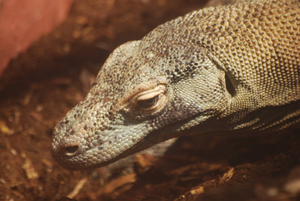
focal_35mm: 450
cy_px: 100
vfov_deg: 3.1
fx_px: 3754
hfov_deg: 4.6
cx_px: 150
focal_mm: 300
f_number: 5.6
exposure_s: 1/500
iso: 280
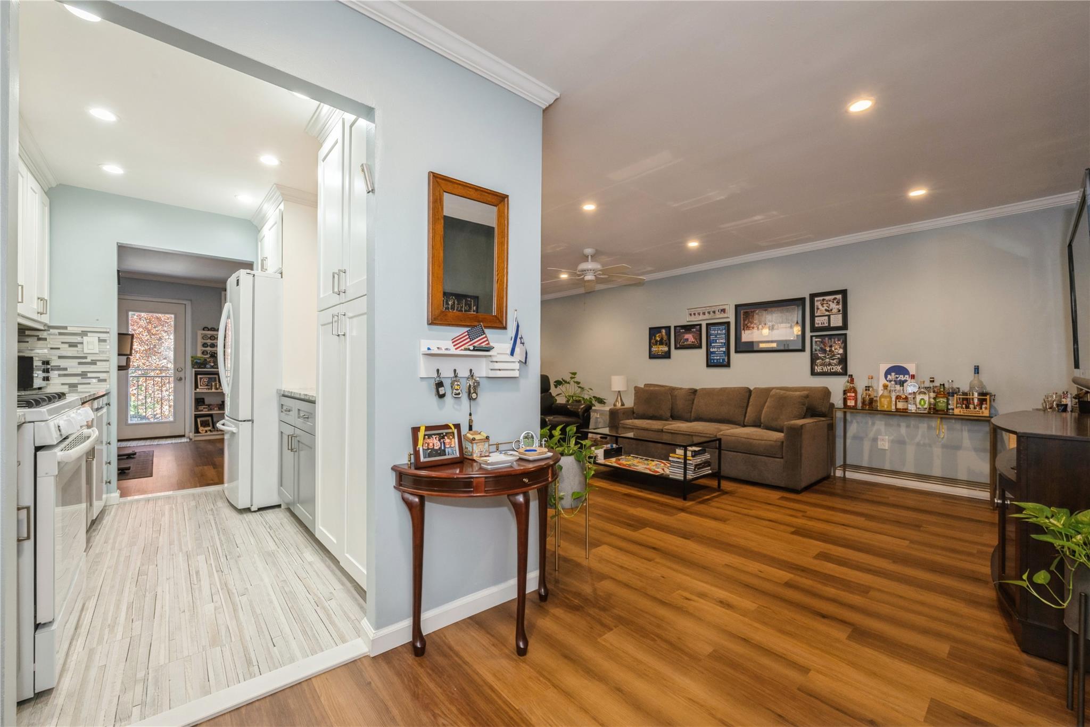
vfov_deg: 81.2
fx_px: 424
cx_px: 545
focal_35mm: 14
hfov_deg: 104.3
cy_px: 364
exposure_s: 1/10
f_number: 11
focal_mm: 14
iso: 400
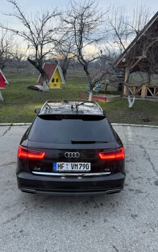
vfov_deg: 70.4
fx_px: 179
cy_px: 125
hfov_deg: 47.7
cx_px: 75
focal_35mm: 26
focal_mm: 6.76
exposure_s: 1/70
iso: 200
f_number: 1.78
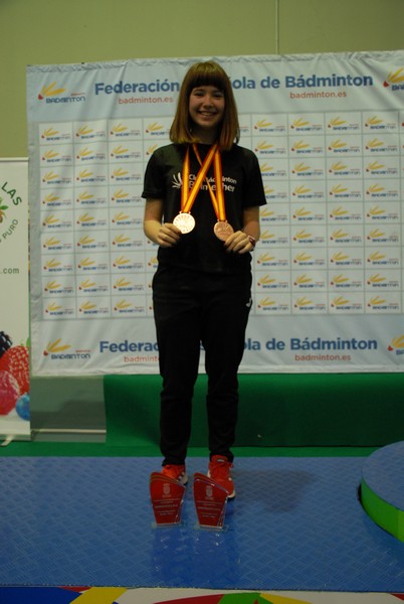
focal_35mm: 33
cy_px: 302
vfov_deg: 57.2
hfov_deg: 40.1
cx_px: 202
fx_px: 554
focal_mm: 22
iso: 640
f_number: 4
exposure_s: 1/20
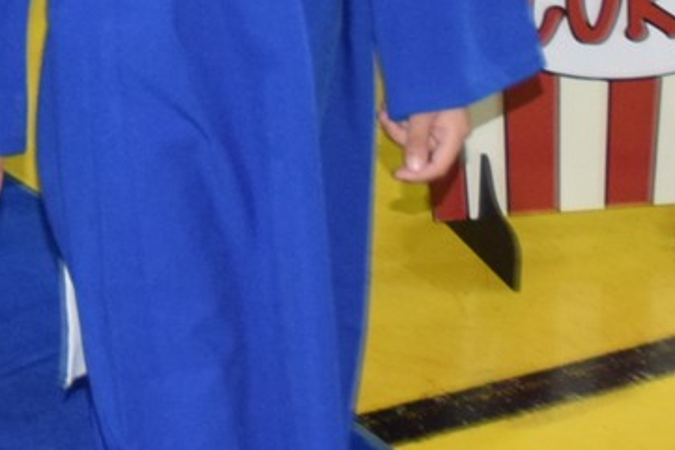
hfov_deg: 10.9
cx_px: -79
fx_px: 3498
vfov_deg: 7.0
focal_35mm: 186
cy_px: -620
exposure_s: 1/60
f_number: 3.8
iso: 1250
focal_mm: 25
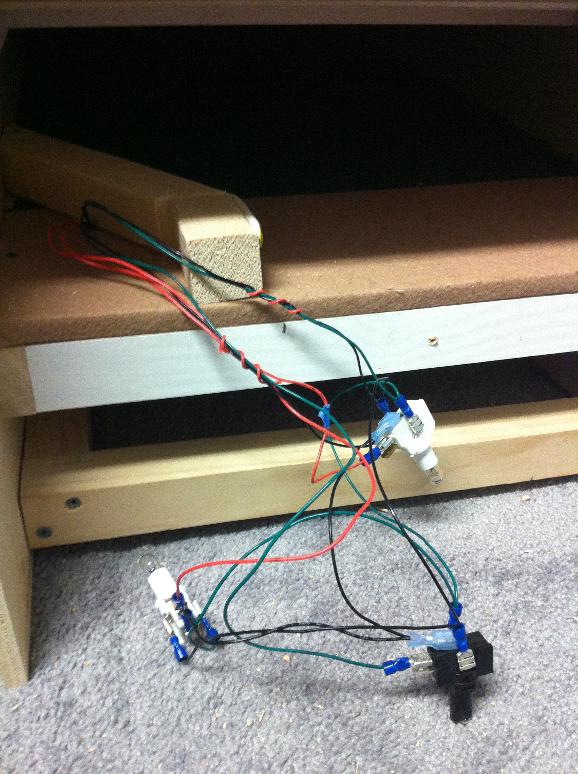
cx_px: 289
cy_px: 387
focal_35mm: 35
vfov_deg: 52.7
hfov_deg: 40.6
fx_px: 781
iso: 200
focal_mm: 3.85
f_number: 2.8
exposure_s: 1/15
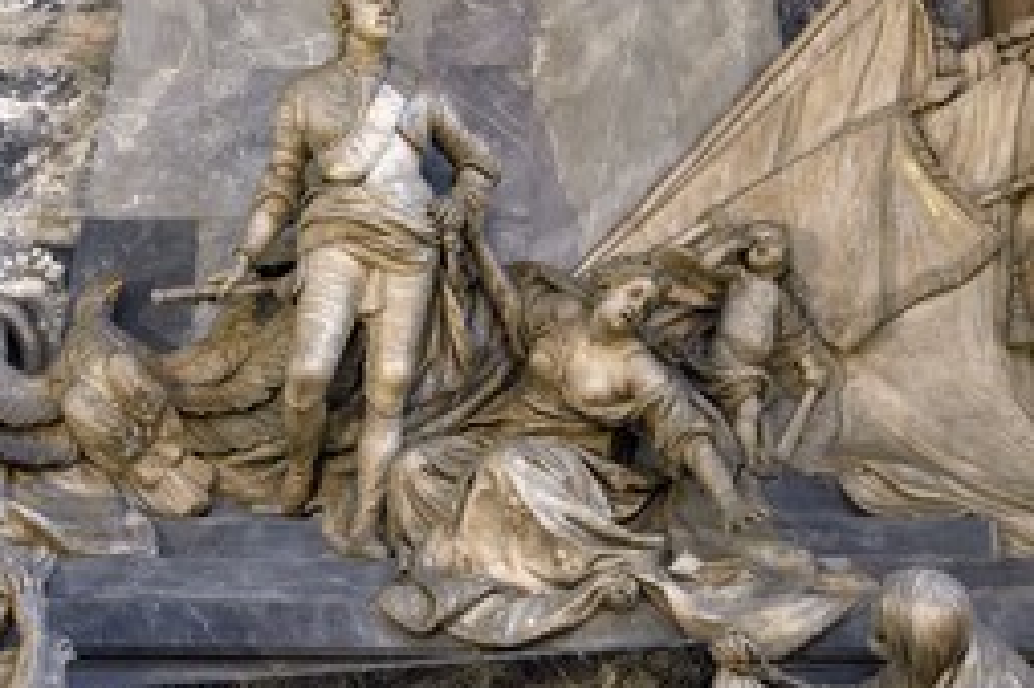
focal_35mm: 76
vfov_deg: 17.9
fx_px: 2181
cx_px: 395
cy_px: 440
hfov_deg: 26.6
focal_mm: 46
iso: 2000
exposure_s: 1/25
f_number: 6.3
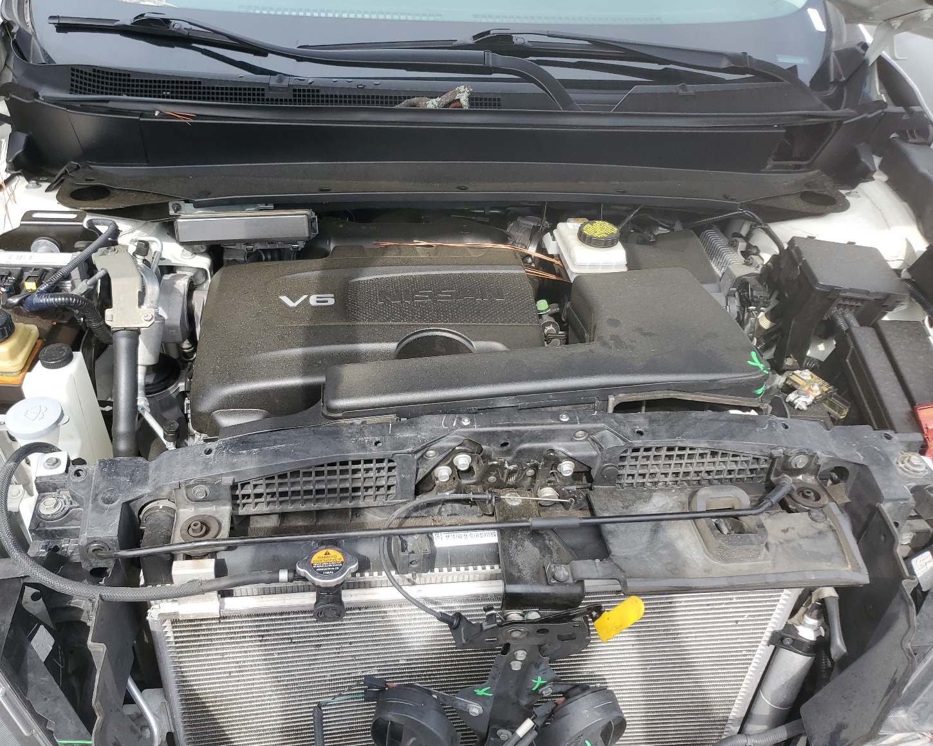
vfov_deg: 51.5
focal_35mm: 28
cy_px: 368
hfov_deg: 62.1
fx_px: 773
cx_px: 422
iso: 50
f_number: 1.5
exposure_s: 1/769
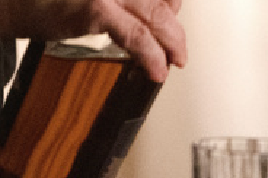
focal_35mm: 907
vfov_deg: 1.5
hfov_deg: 2.3
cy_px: -199
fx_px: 6739
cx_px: -140
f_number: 2.8
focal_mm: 162.5
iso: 3200
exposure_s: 1/160
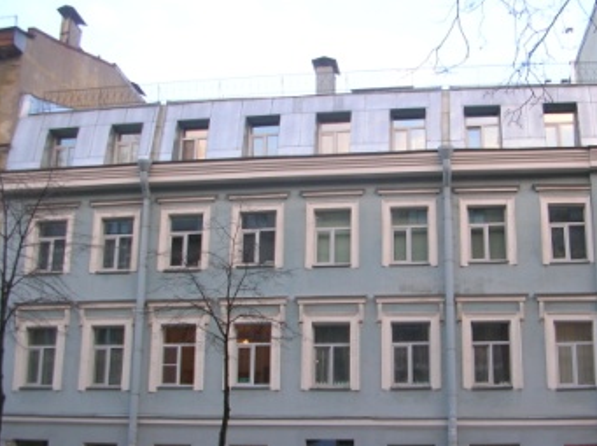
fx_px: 792
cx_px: 375
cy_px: 275
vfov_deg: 31.3
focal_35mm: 46
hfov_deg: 41.0
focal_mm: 5.8
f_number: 2.8
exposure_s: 1/38.7
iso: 50
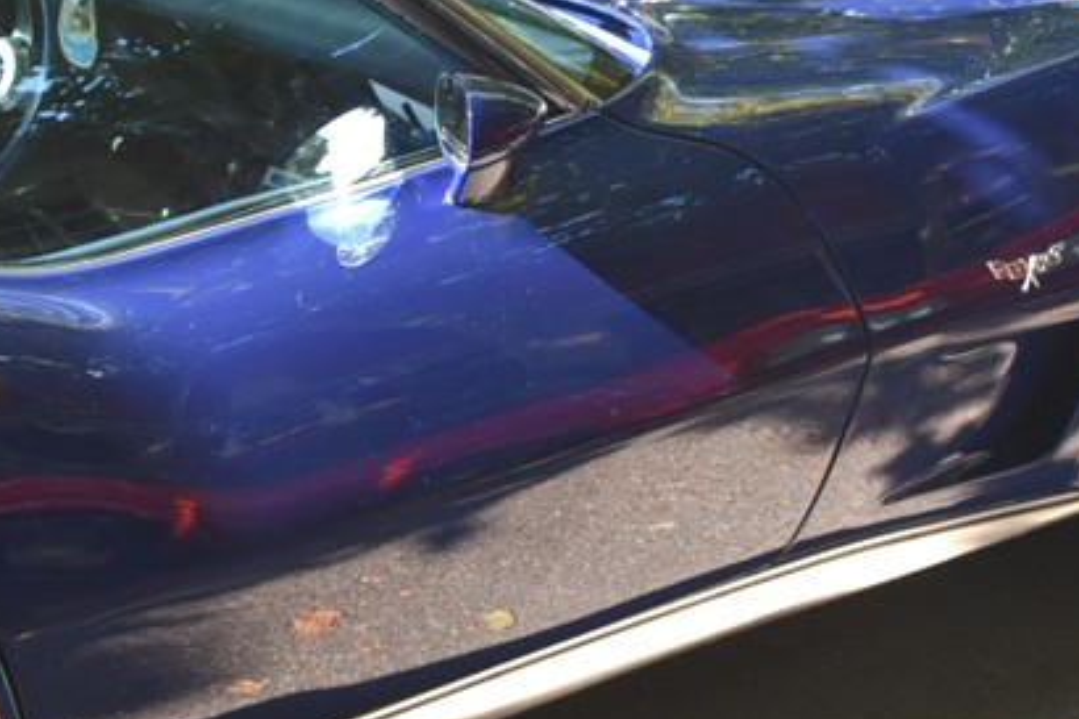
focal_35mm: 79
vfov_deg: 17.2
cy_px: 253
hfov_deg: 23.9
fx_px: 2367
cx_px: -139
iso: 400
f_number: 5.6
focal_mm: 24
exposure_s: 1/125
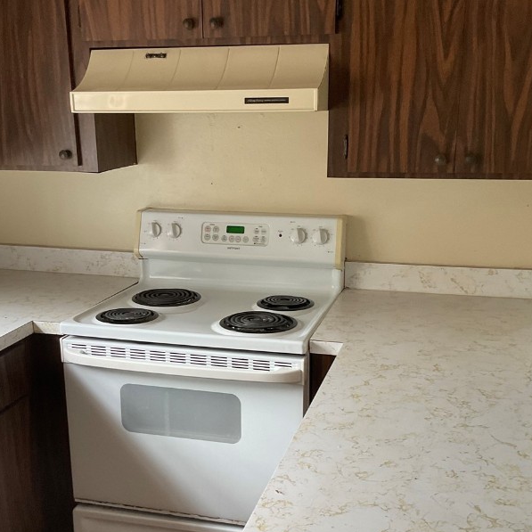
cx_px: 267
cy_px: 328
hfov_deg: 38.3
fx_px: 765
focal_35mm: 44
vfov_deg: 38.1
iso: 64
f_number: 1.8
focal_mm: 3
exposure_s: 1/81
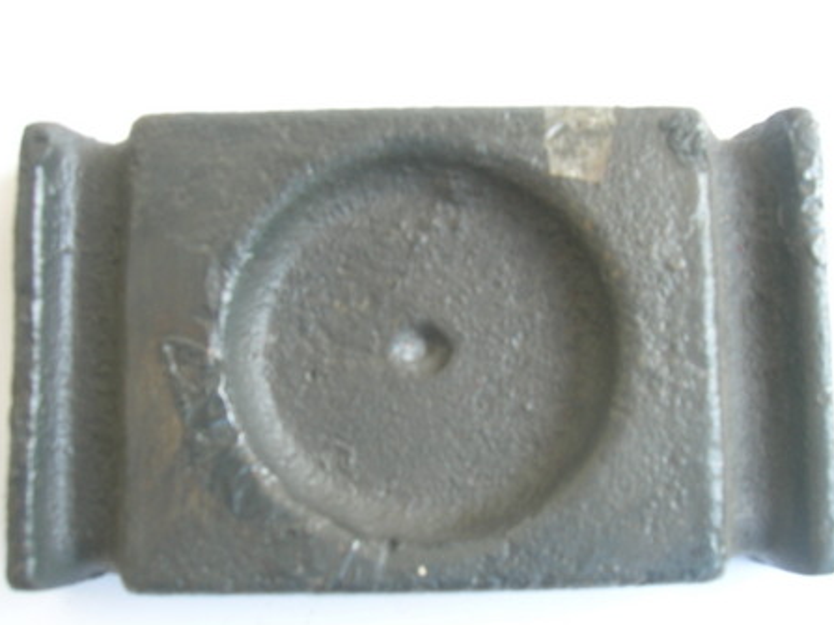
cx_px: 433
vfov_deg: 37.7
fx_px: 915
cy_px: 340
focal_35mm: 38
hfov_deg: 49.0
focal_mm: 5.7
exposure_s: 1/16.4
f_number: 4.9
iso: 50
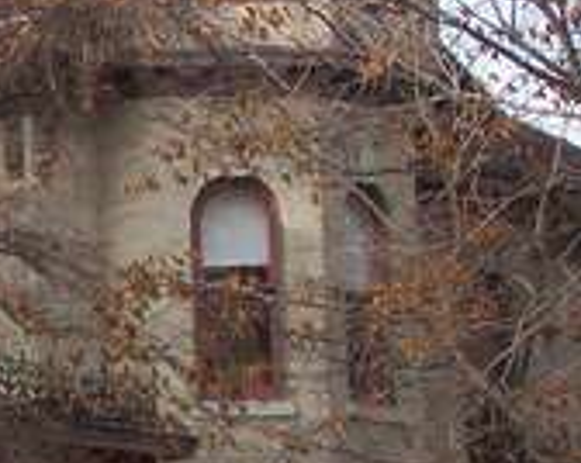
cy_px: 546
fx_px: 5204
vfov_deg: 5.1
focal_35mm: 303
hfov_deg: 6.2
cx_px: -595
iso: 80
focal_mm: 10.8
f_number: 3.6
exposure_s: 1/287
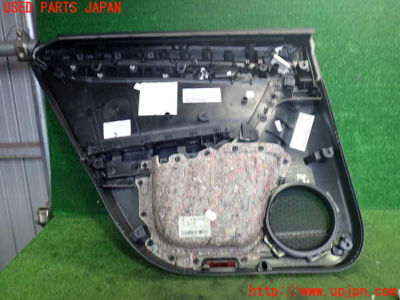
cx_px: 200
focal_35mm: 30
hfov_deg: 60.0
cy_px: 150
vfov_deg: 46.8
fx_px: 347
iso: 250
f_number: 2.3
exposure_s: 1/30
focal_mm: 5.4
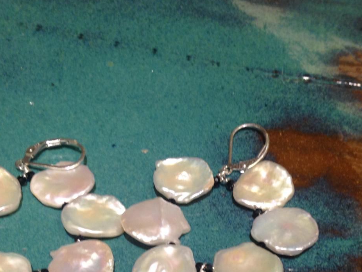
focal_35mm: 57
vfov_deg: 25.2
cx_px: 177
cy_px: 220
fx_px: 596
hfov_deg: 33.8
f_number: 2.4
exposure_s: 1/20
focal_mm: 4.12
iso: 100
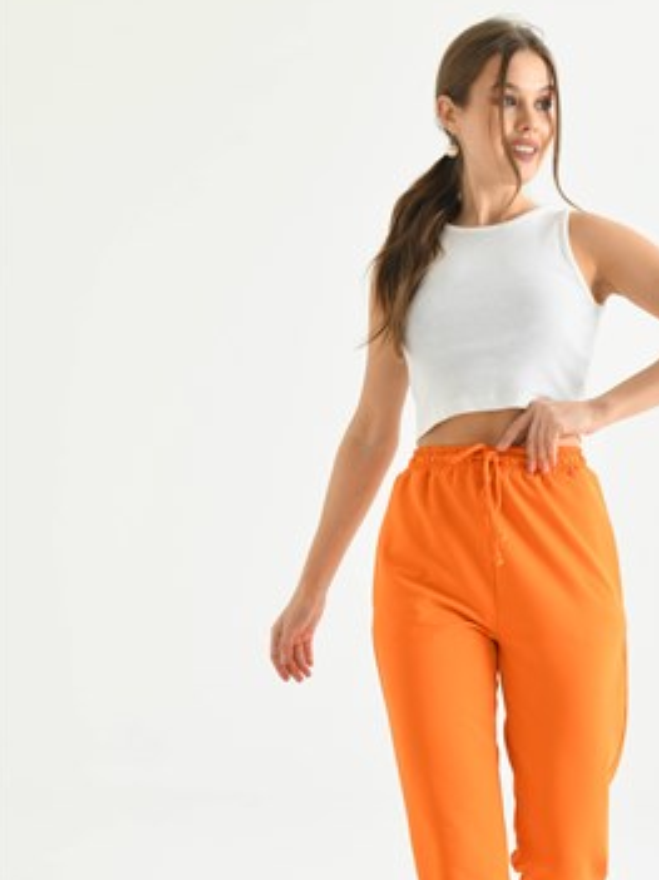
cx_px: 469
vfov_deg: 25.7
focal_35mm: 75
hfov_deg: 19.5
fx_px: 1905
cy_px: 639
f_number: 5.6
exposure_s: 1/125
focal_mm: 48
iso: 160
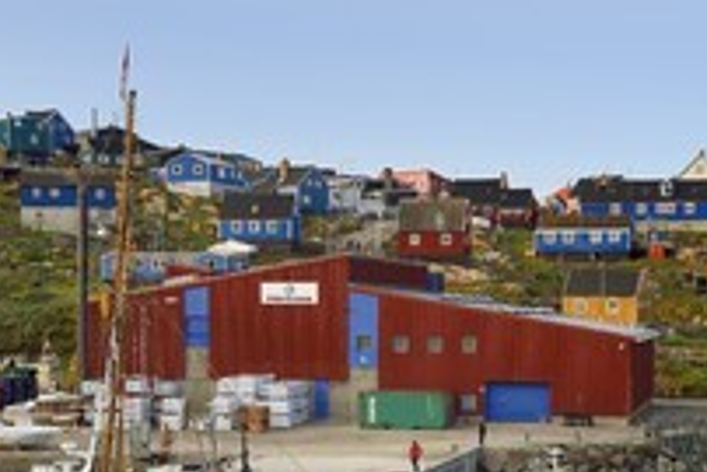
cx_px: 462
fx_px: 1631
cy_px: 399
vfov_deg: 16.3
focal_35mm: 83
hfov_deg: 24.4
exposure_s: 1/250
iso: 200
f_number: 10
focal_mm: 40
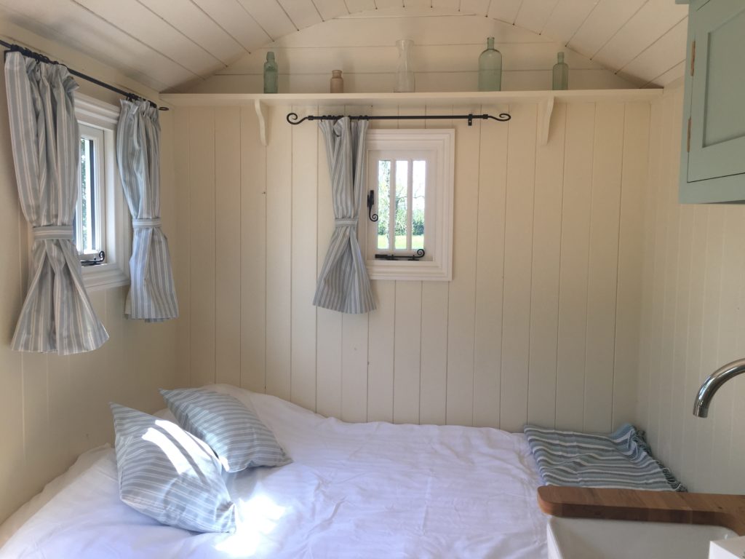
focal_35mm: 29
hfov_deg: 61.7
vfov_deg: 48.2
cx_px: 372
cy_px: 280
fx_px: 624
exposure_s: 1/114
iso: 32
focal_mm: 4.15
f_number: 2.2
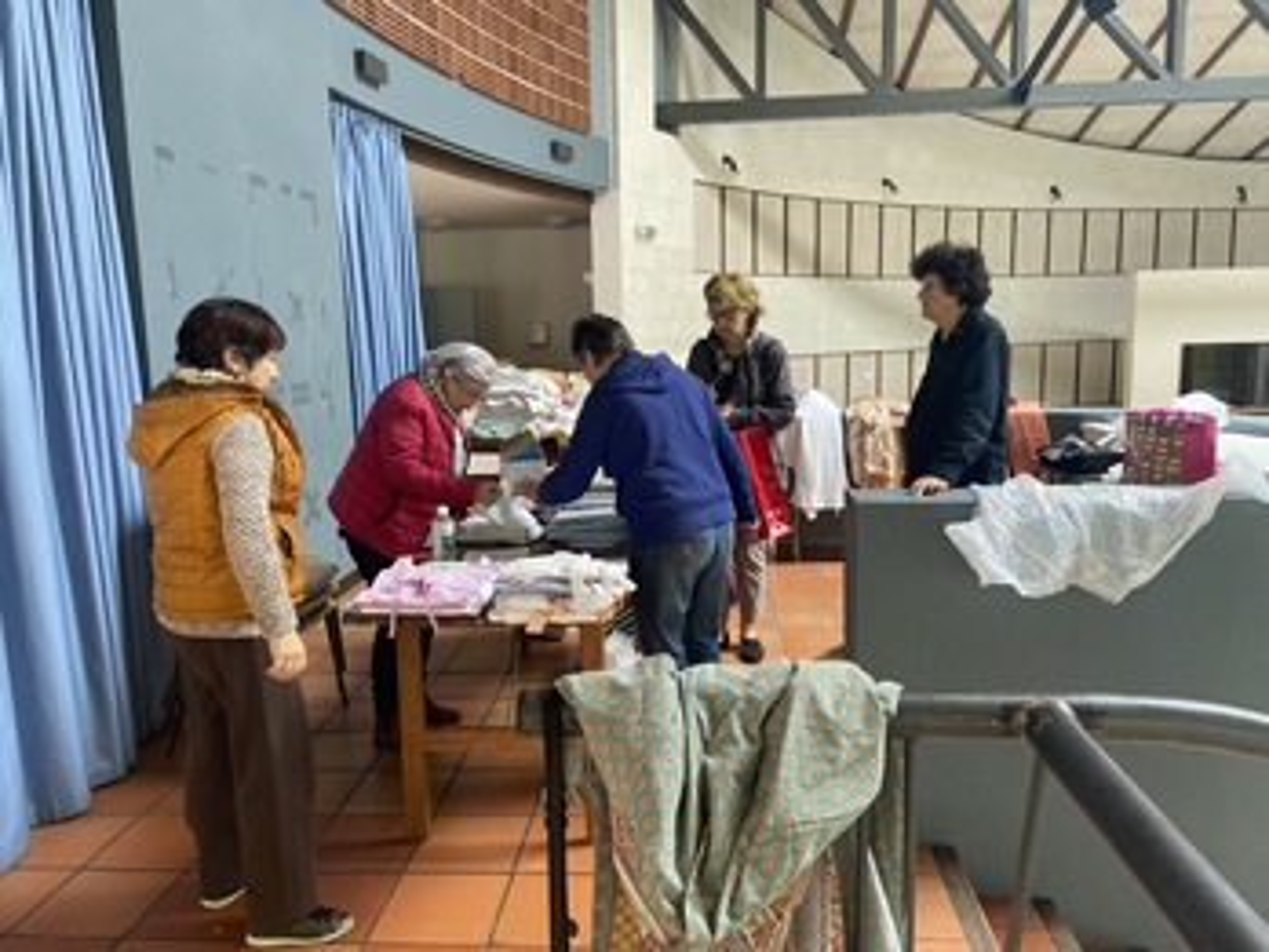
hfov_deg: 67.3
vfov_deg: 53.1
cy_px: 476
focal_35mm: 26
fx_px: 953
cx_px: 634
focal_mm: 4.25
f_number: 1.8
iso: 250
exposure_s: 1/60
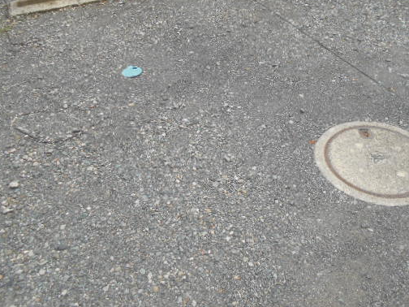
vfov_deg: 42.6
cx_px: 241
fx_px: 390
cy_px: 113
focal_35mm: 33
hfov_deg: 55.0
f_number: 3.2
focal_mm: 4.6
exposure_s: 1/200
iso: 80
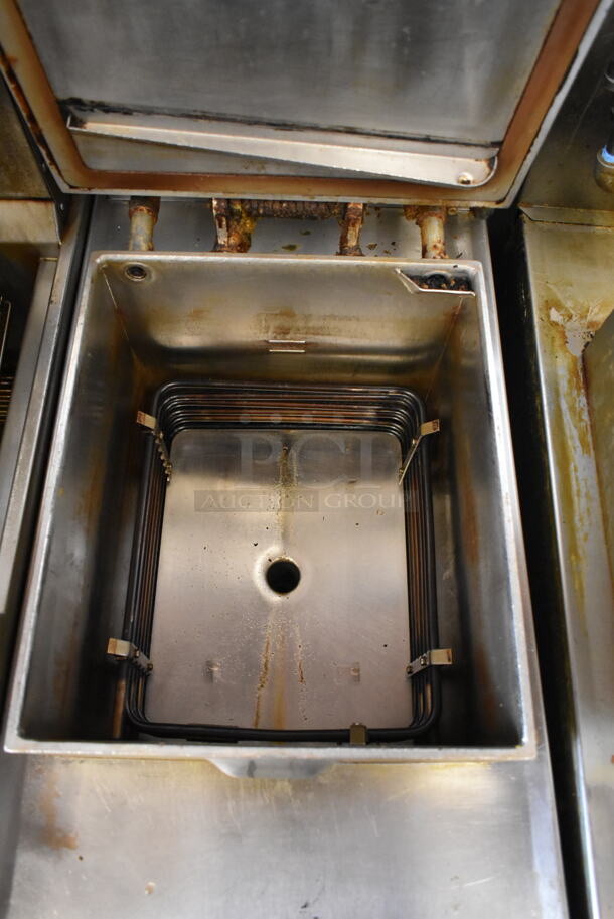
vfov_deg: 67.3
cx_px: 307
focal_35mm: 27
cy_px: 460
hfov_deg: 48.0
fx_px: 690
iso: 4000
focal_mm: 18
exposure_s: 1/125
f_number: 3.5
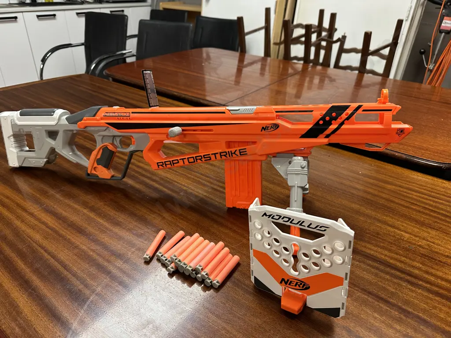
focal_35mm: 24
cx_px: 226
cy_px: 169
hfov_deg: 71.6
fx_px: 313
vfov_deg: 56.8
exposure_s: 1/50
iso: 200
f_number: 1.78
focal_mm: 6.86
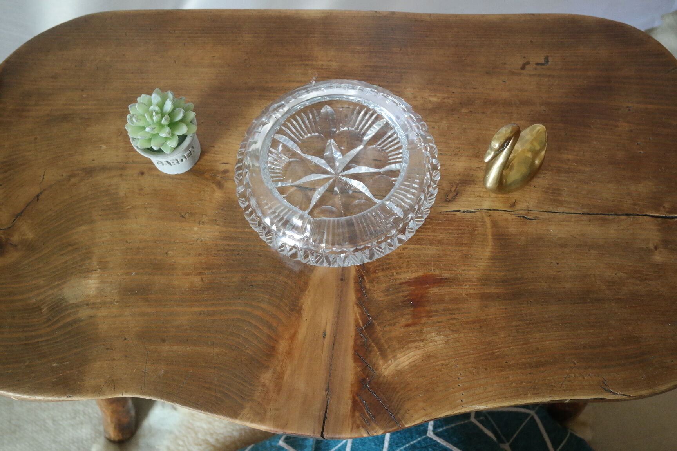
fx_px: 752
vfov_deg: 33.4
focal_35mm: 40
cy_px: 226
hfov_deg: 48.5
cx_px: 338
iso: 1600
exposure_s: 1/30
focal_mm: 26
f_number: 5.6
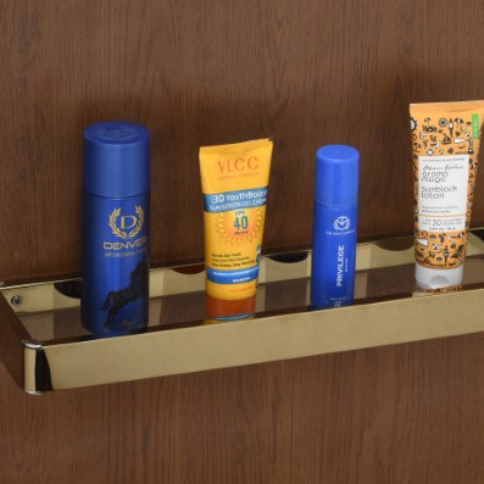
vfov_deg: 10.7
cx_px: 263
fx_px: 2578
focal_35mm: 163
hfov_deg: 10.7
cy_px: 243
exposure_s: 1/30
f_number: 14
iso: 80
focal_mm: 85
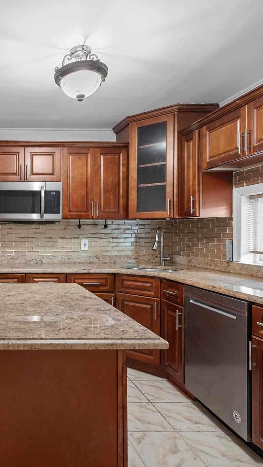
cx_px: 0
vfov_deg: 76.3
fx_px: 297
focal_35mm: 24
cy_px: 231
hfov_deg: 41.5
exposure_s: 1/2
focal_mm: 15
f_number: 8
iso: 500
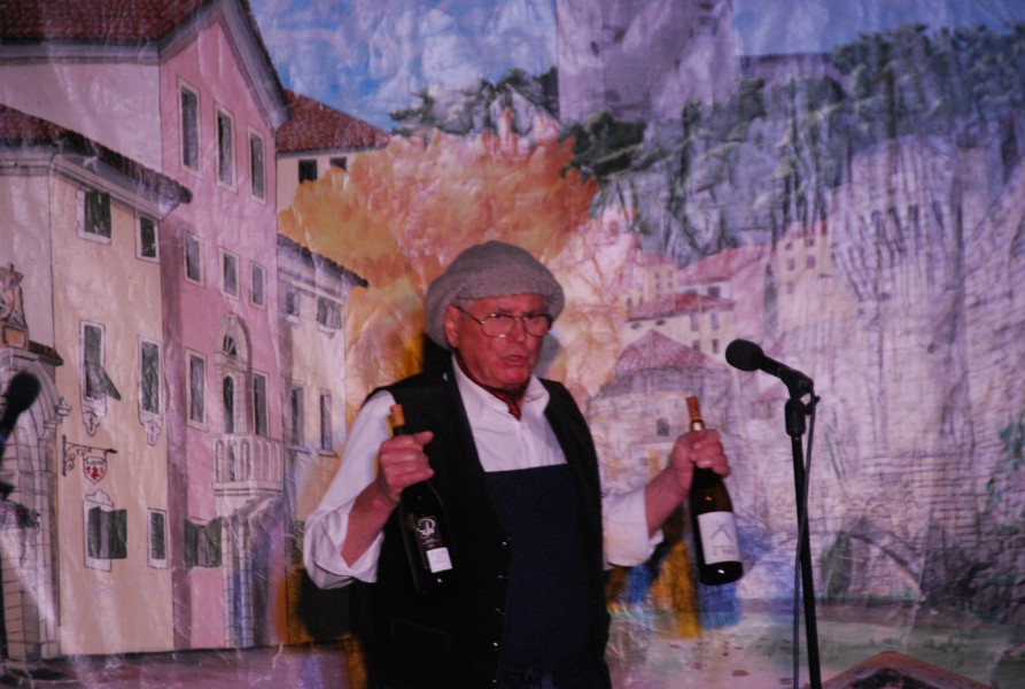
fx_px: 6421
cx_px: 512
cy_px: 344
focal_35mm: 225
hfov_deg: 9.1
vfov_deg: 6.1
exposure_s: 1/100
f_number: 5.6
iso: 1600
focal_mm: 150
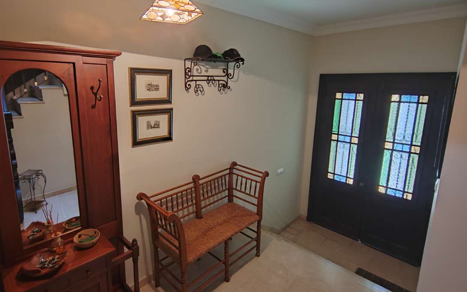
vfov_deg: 62.1
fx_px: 242
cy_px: 130
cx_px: 212
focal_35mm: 19
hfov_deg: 87.8
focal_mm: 2.16
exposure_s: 1/25
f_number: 2.2
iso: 1106
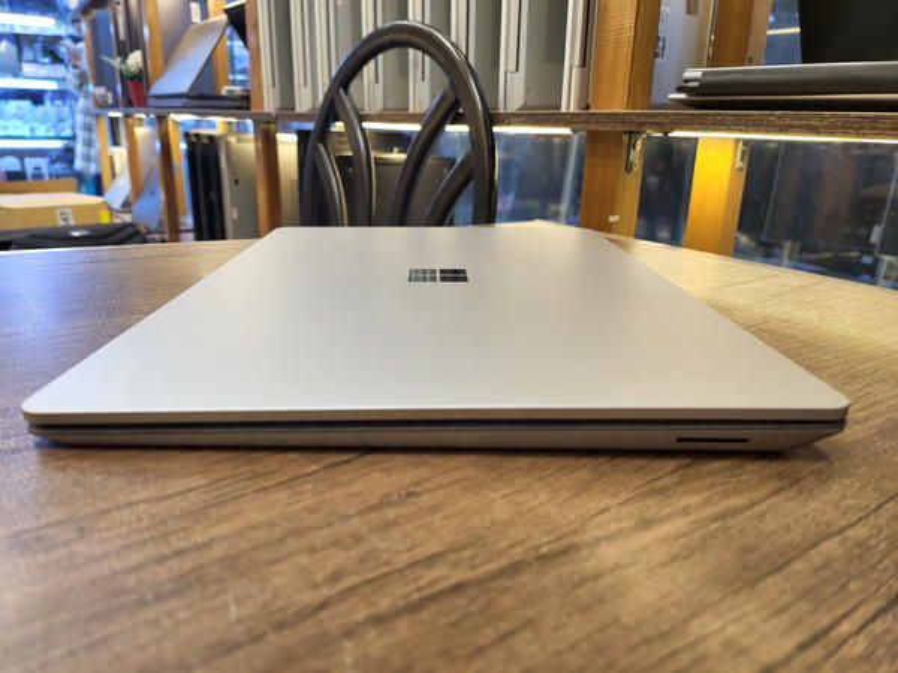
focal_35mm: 24
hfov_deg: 71.6
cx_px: 449
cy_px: 336
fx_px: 623
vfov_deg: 56.8
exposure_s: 1/100
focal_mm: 5
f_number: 1.8
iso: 100
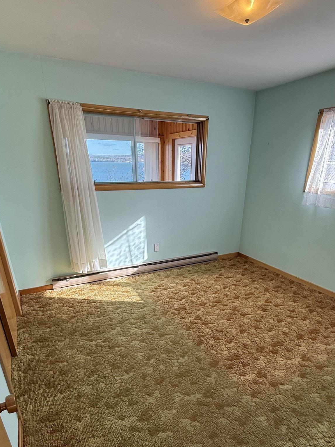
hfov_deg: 63.4
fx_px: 271
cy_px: 286
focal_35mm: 21
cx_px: 178
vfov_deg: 77.2
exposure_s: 1/142
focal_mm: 2.22
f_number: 2.2
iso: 64
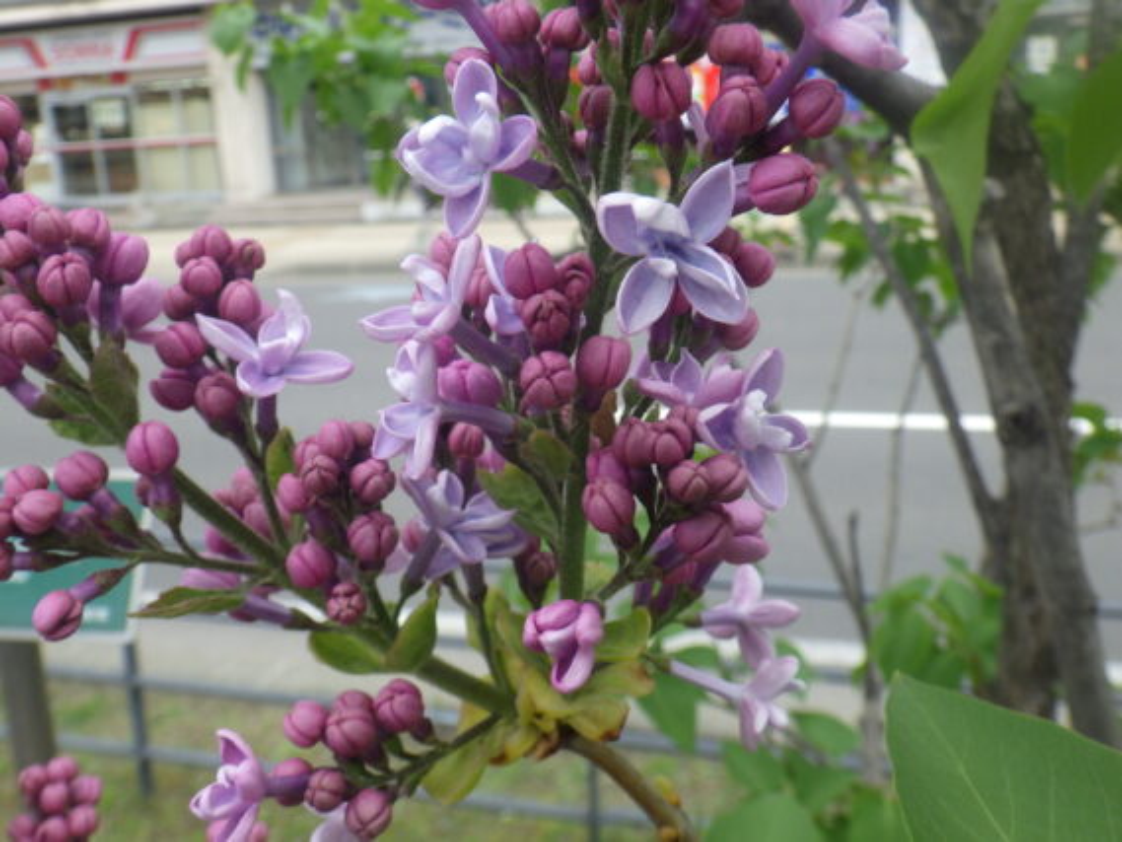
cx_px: 561
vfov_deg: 41.8
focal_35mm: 34
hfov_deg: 53.9
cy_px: 421
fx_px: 1102
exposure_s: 1/200
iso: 125
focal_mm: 6.1
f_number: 4.6
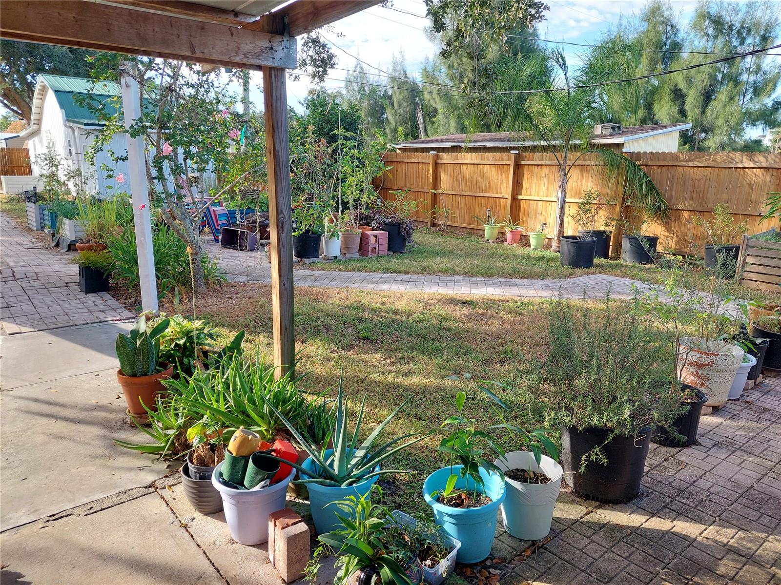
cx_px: 390
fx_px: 541
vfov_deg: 56.8
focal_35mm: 24
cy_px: 292
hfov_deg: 71.6
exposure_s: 1/146
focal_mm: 5.23
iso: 40
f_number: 1.8
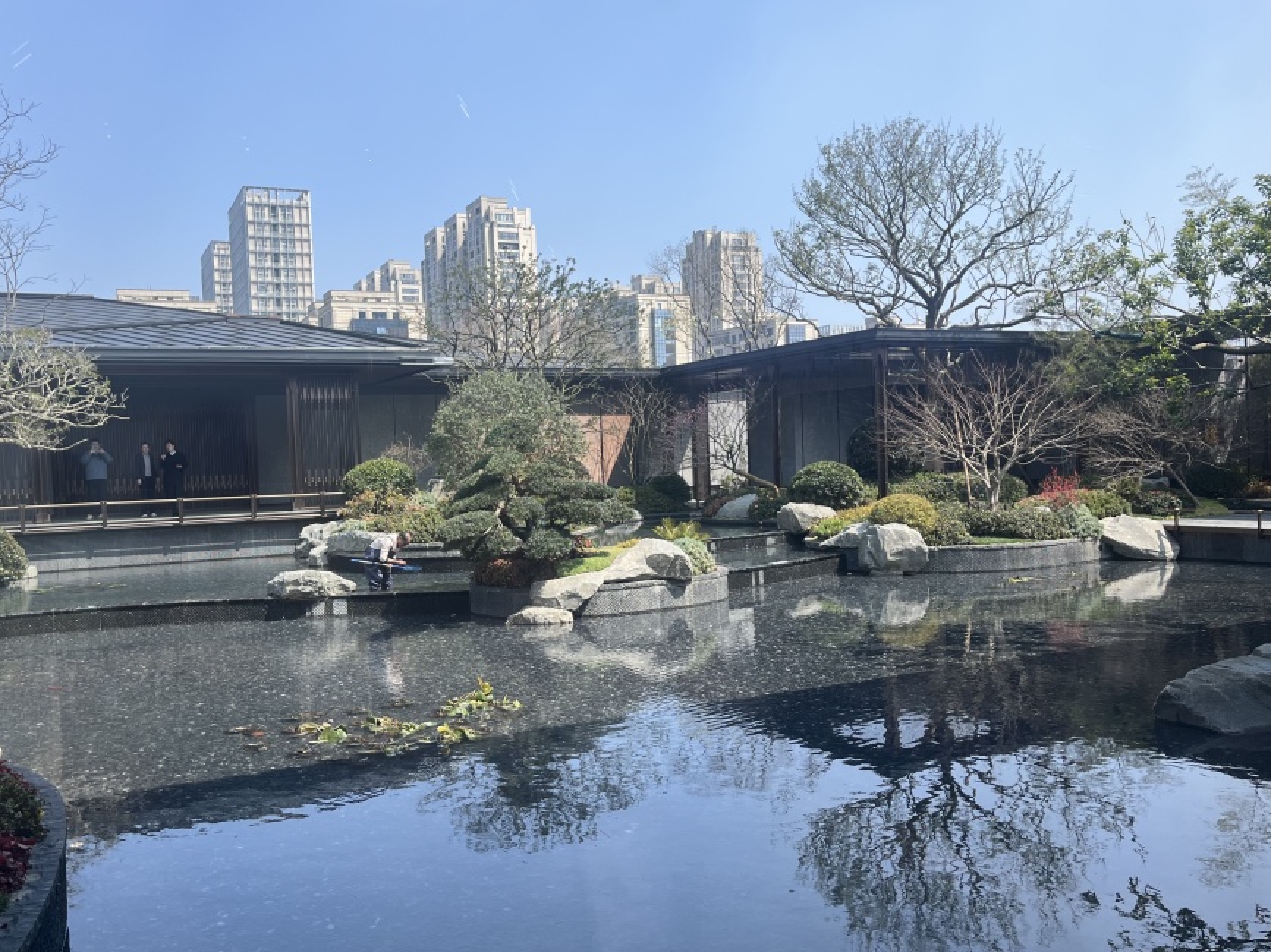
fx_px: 1101
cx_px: 569
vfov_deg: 46.8
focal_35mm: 30
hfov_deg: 59.8
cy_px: 483
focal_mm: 5.1
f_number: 1.6
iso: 50
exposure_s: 1/906
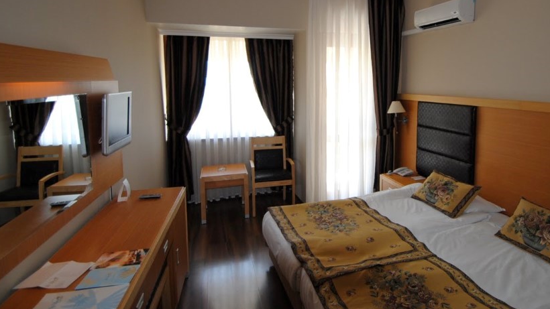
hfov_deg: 80.0
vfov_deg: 50.9
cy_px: 115
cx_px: 336
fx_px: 321
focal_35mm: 22
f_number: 3.5
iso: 200
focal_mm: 10
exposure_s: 1/60
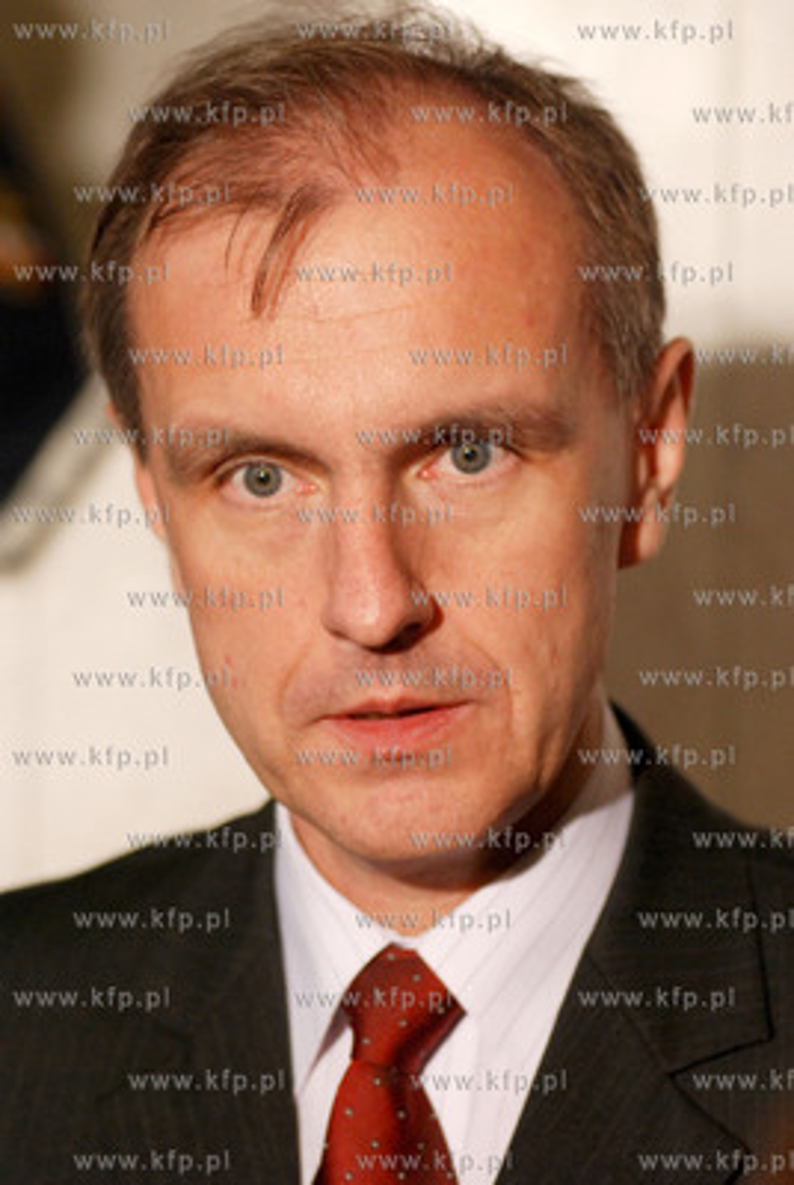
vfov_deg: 12.2
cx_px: 397
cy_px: 592
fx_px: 5538
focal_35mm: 168
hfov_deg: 8.2
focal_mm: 112
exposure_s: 1/125
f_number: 2.8
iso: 800
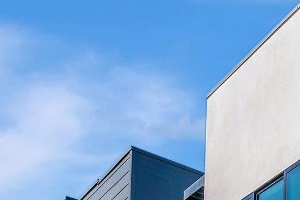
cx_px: 566
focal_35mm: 73
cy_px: 248
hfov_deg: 19.3
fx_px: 608
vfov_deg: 17.7
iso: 400
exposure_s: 1/3200
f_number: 8
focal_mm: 18
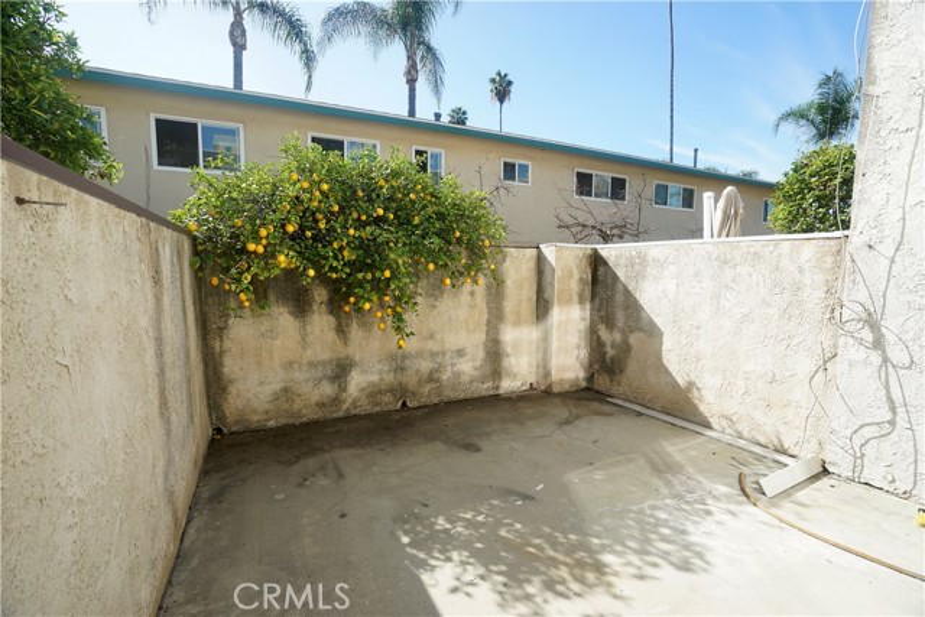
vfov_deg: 73.8
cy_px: 308
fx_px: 411
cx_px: 462
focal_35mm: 16
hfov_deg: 96.7
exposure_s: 1/125
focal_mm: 16
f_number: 6.3
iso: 100
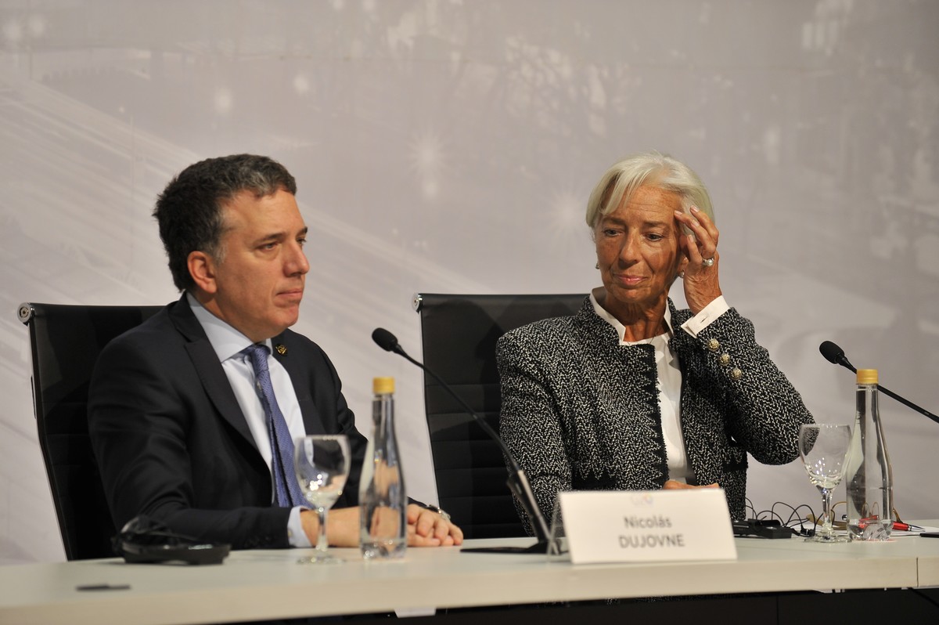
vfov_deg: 6.9
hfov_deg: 10.3
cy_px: 312
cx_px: 470
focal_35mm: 200
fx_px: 5212
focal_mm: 200
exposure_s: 1/160
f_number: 4
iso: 800
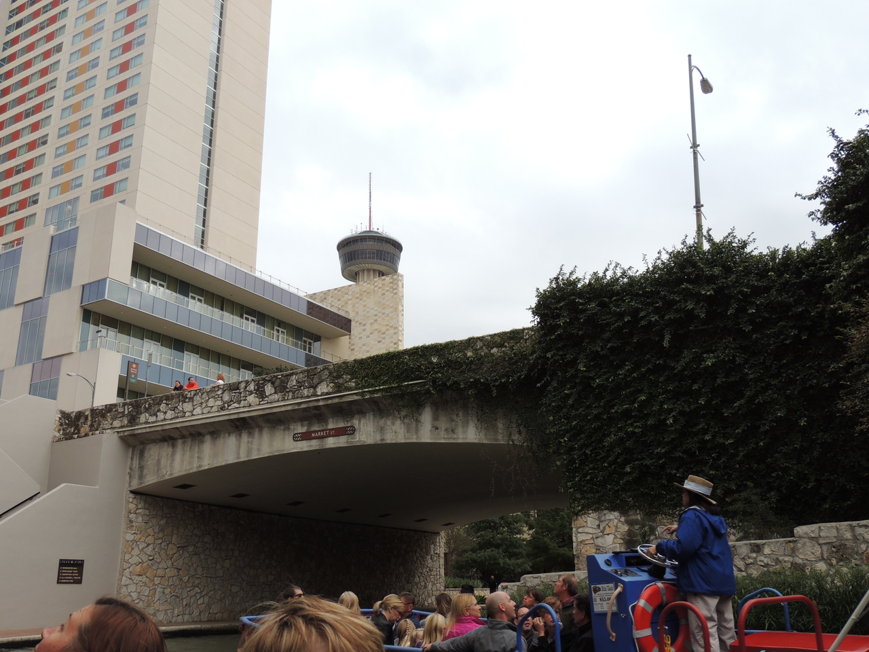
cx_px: 434
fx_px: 828
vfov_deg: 42.9
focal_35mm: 33
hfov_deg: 55.4
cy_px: 326
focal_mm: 5.8
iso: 100
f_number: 3.2
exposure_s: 1/200
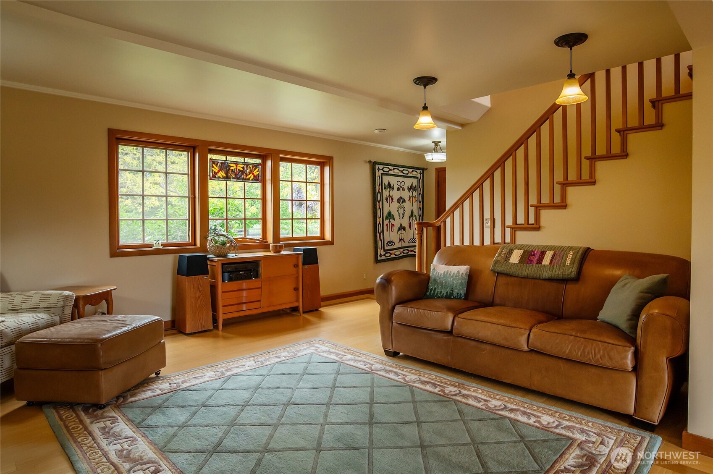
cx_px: 356
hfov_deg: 90.1
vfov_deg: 67.3
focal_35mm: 18
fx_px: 356
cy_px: 237
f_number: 5.6
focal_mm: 18
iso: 1600
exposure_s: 1/250
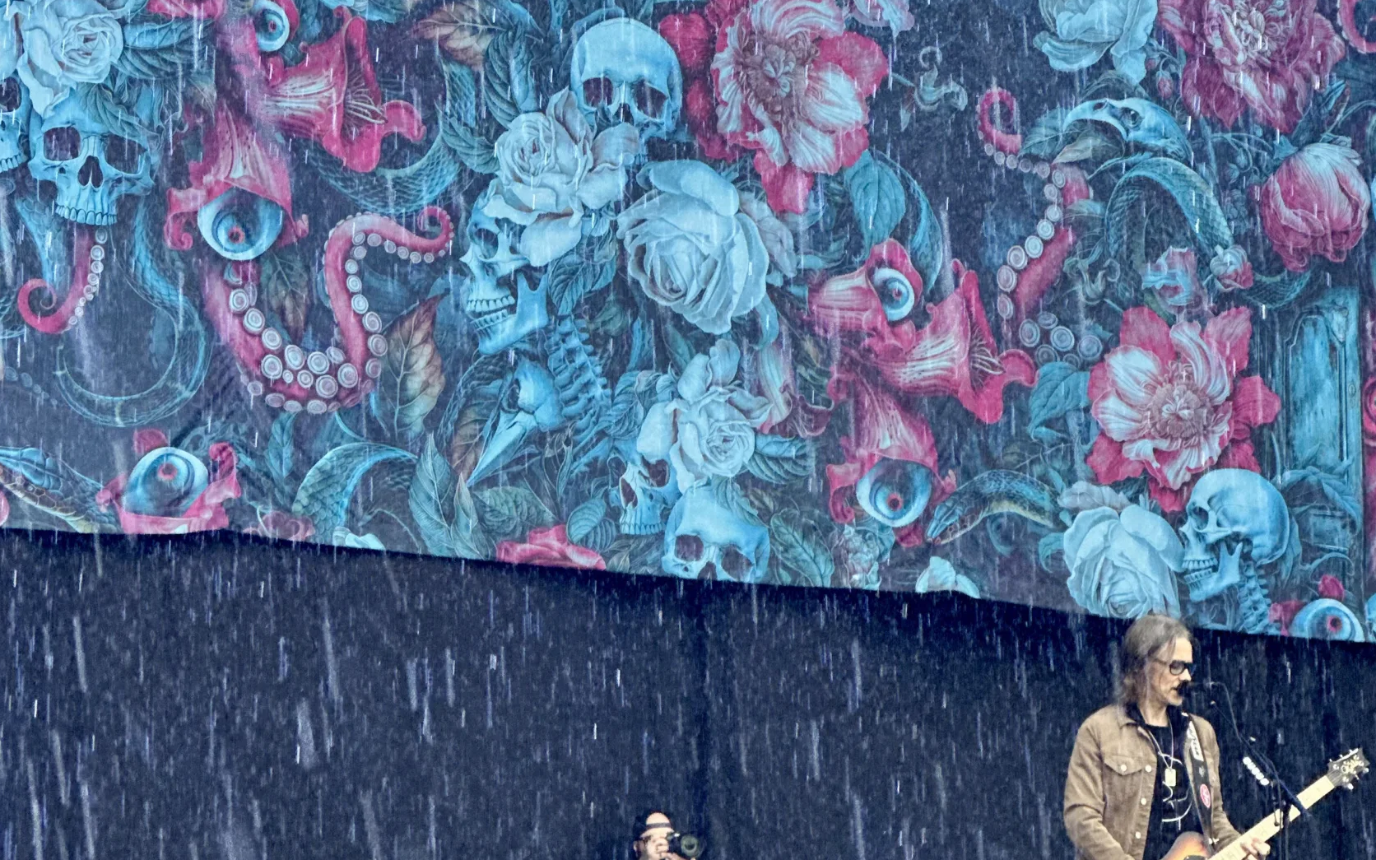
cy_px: 249
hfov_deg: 16.7
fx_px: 4688
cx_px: 664
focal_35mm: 125
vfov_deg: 10.5
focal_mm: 9
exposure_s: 1/120
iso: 160
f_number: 2.8
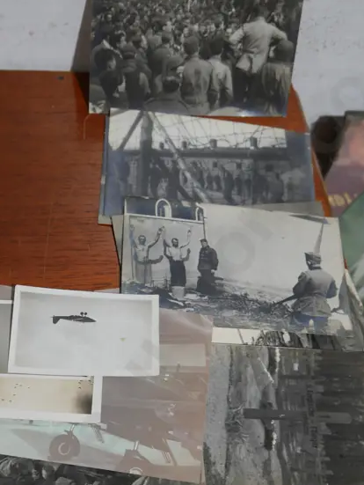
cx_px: 155
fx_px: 728
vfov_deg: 36.0
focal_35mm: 52
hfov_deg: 28.0
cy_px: 357
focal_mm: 14
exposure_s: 1/60
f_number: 3.5
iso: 200
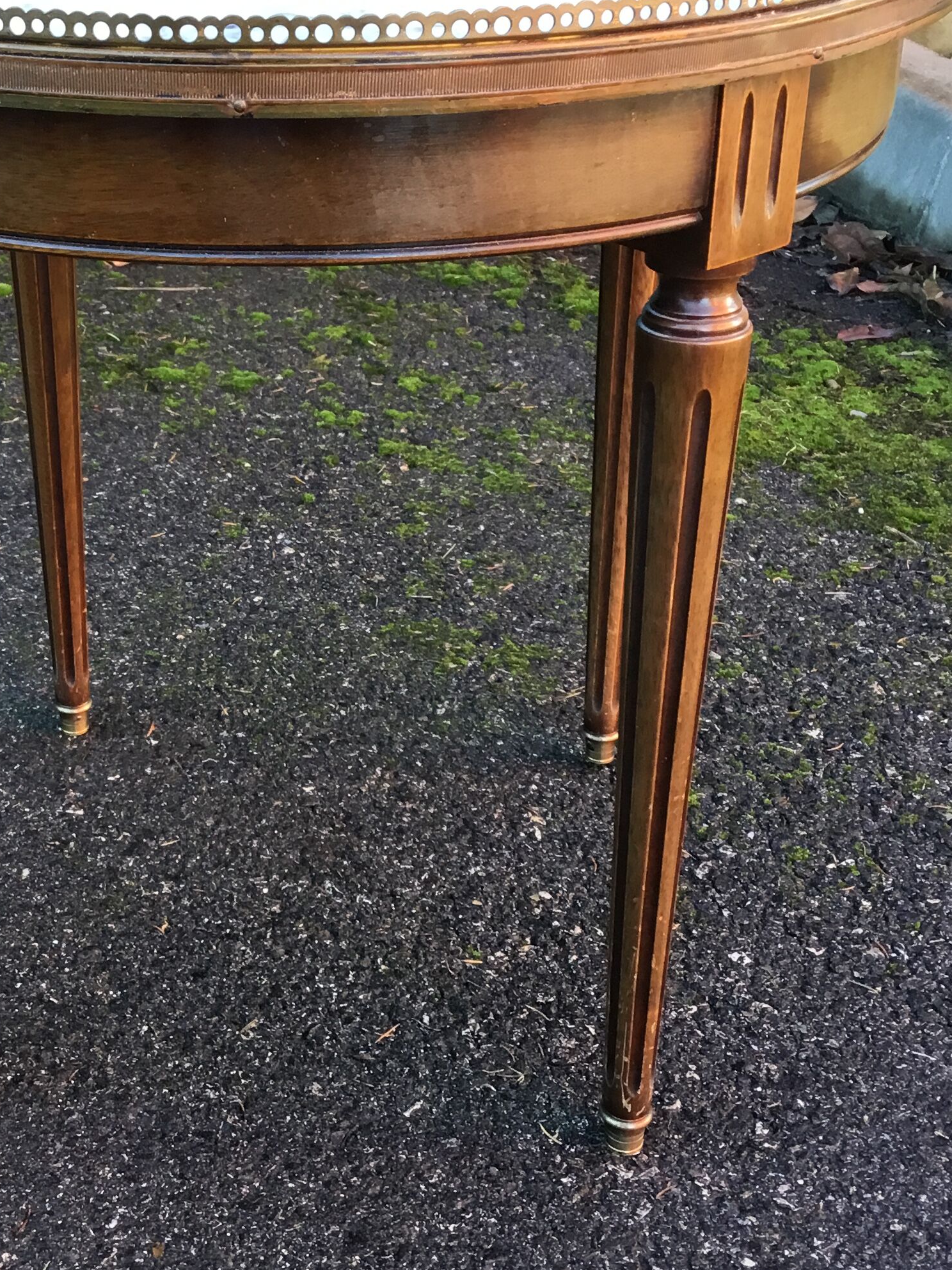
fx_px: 1870
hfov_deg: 28.4
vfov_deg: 37.4
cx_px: 313
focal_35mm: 51
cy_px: 558
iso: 32
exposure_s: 1/33
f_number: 2.4
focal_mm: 3.3
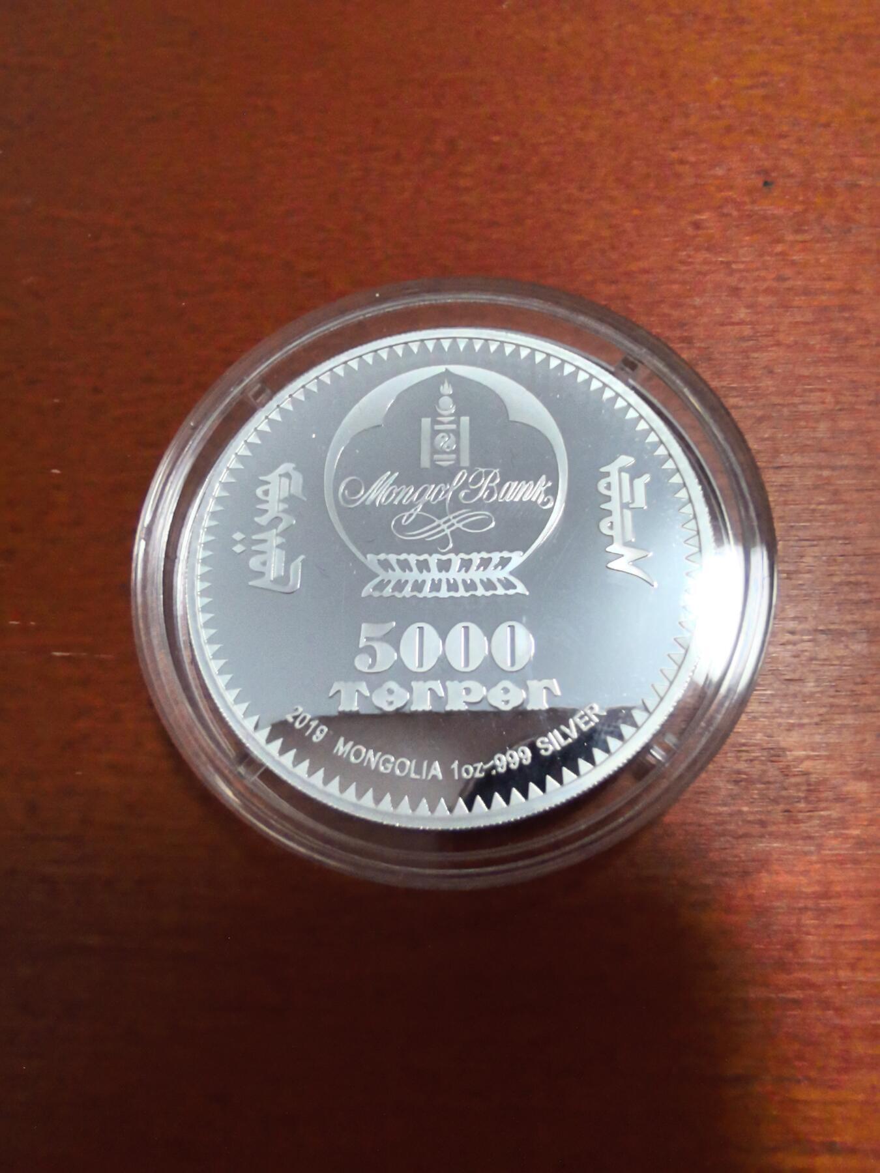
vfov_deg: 71.6
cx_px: 440
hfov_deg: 56.8
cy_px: 586
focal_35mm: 24
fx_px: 813
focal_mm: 1.68
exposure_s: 1/33.3
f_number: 2.2
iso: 250
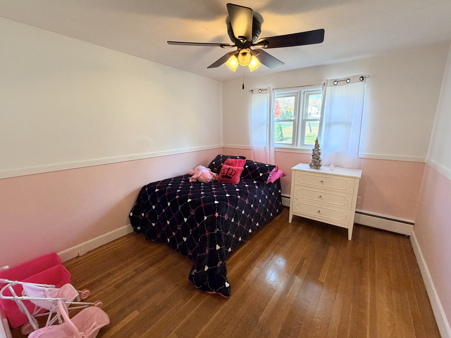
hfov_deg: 98.1
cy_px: 166
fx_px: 195
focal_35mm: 15
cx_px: 234
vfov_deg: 81.8
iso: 400
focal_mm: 2.22
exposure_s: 1/60
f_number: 2.2
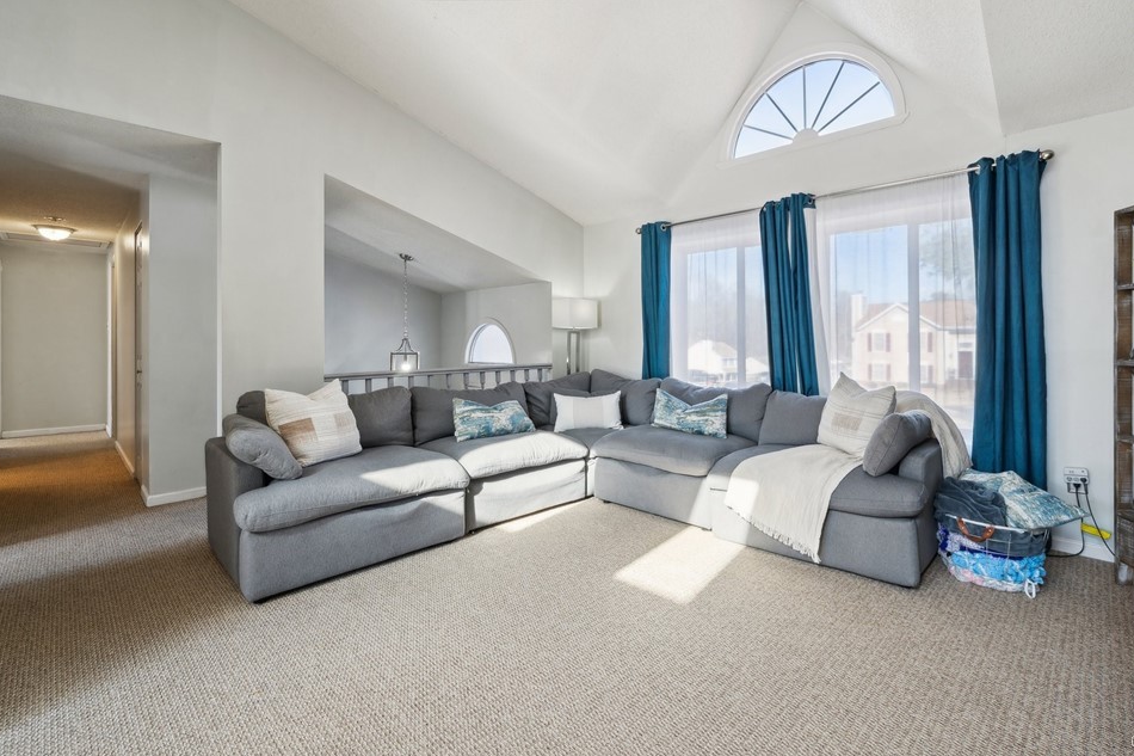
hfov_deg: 96.6
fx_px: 504
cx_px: 610
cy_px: 335
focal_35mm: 16
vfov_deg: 73.5
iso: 125
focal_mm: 14
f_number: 9
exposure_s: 1/13
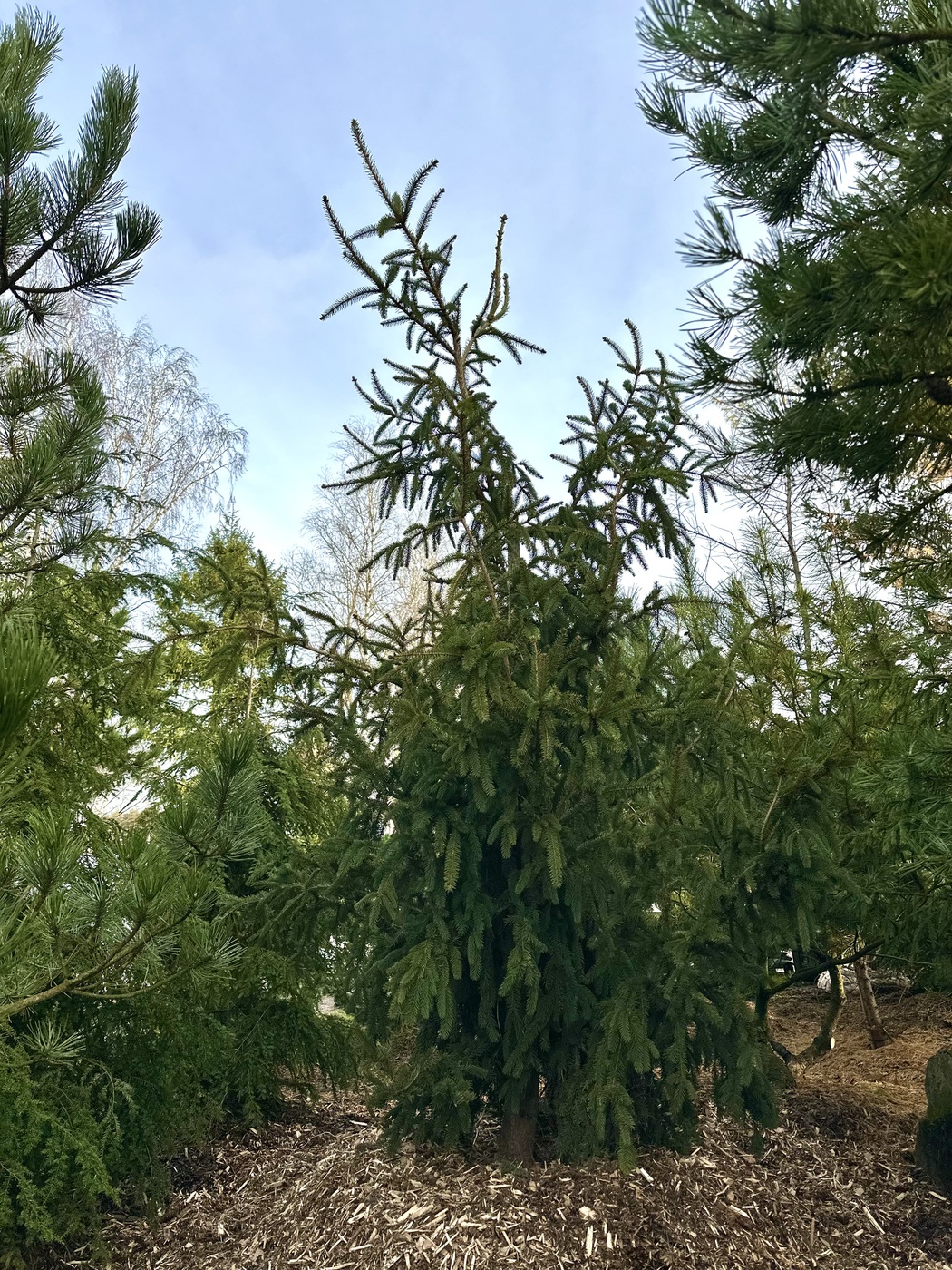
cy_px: 635
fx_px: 880
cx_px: 476
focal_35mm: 24
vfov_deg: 71.6
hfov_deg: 56.8
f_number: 1.78
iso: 80
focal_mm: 6.86
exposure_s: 1/1517
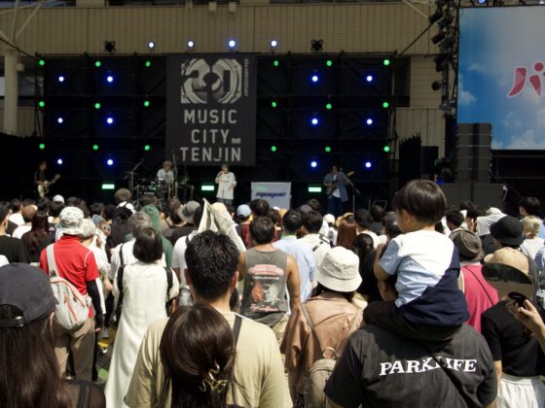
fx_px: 661
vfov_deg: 34.3
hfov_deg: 44.4
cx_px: 201
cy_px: 190
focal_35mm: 42
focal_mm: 34
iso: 200
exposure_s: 1/800
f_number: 5.6
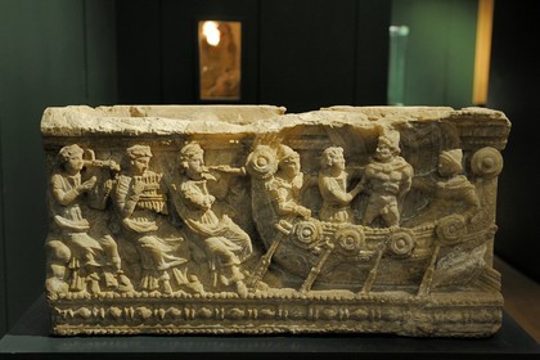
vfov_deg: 35.1
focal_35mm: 38
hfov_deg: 50.7
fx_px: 570
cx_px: 270
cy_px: 180
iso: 1600
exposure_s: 1/15
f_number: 3.5
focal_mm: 38
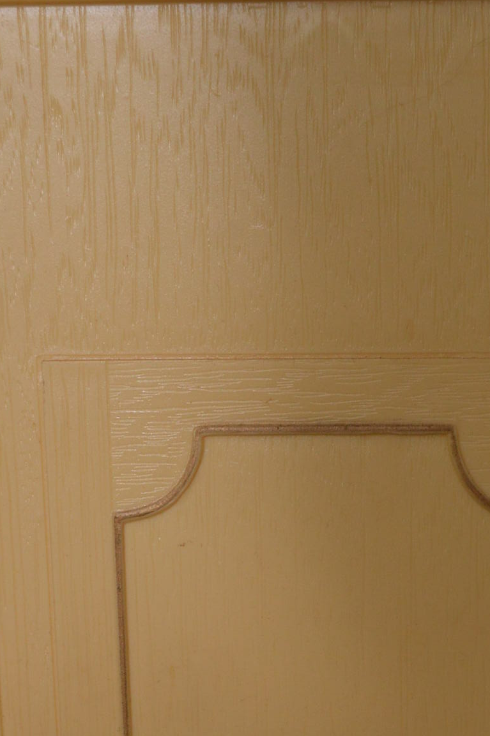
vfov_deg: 16.1
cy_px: 942
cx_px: 387
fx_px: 2480
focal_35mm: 121
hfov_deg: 11.2
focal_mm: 31
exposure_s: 1/125
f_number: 9
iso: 400
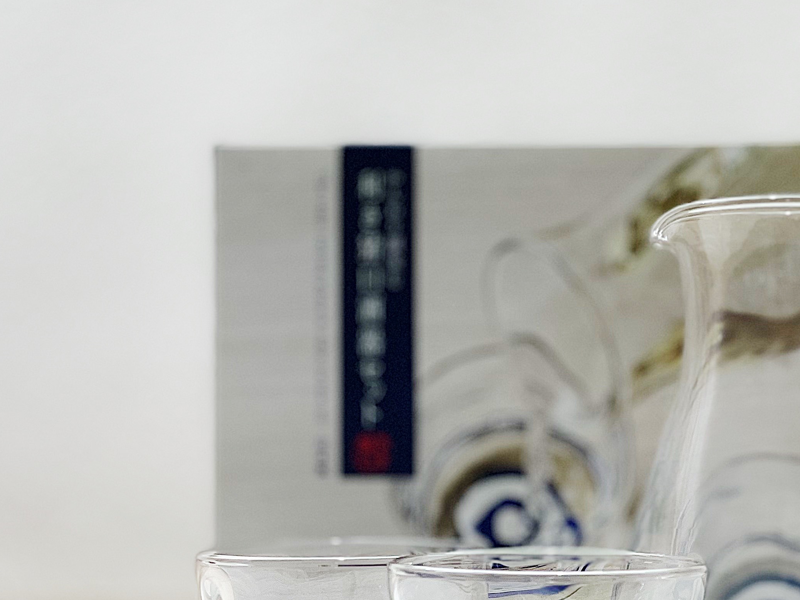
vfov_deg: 14.6
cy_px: 328
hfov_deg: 19.4
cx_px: 546
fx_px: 2334
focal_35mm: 101
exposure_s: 1/100
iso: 80
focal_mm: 6
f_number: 2
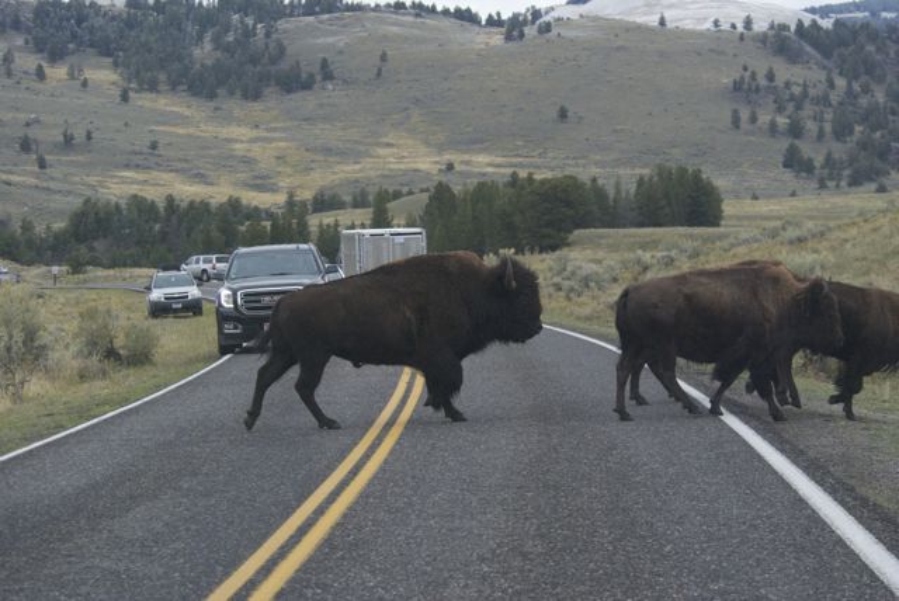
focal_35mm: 120
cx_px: 450
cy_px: 300
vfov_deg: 11.4
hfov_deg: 17.0
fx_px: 2999
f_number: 7.1
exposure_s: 1/800
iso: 1250
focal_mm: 80
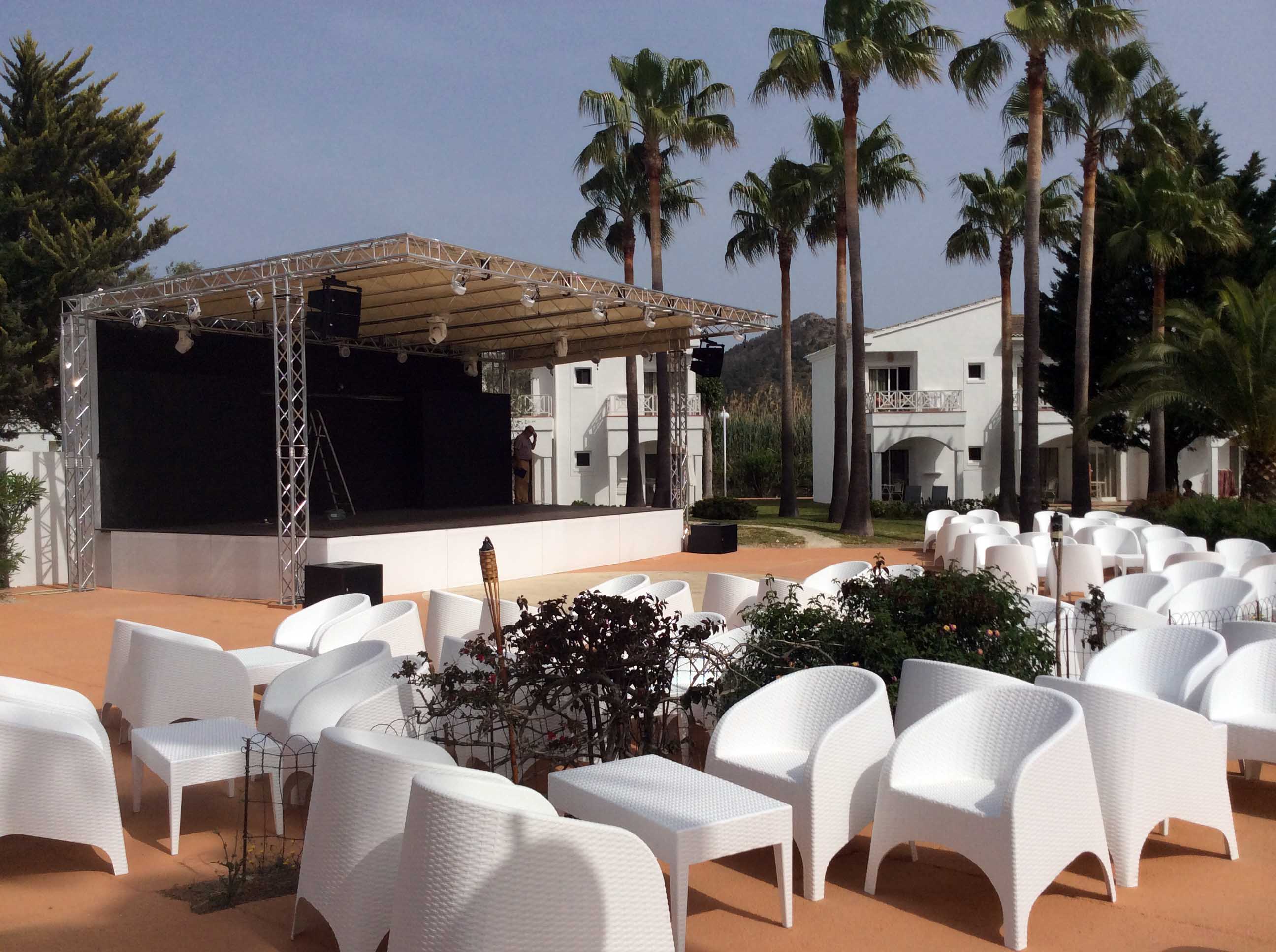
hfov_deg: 55.4
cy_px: 476
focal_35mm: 33
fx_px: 1215
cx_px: 638
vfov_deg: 42.8
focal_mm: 3.3
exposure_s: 1/3817
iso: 32
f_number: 2.4
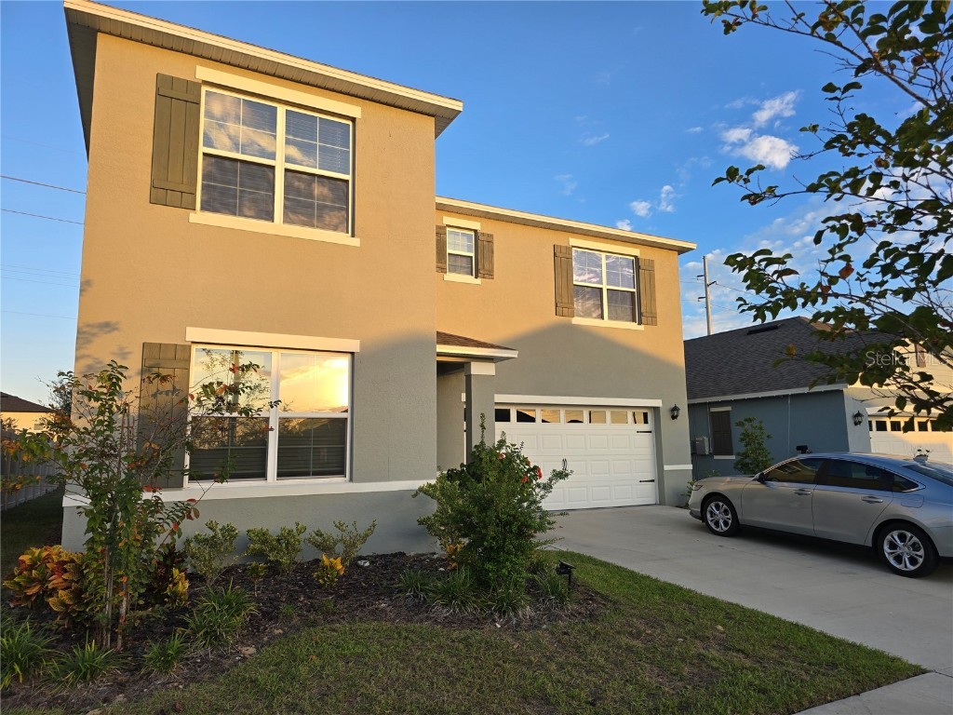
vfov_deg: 58.9
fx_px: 633
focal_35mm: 23
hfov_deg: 73.9
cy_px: 358
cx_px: 476
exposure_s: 1/180
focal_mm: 6.3
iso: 12
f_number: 1.7
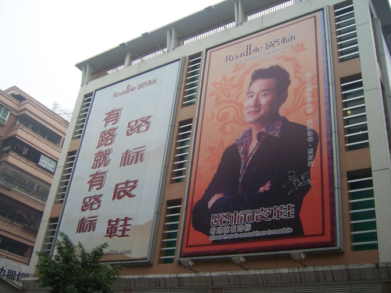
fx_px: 407
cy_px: 146
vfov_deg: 39.7
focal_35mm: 36
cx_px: 196
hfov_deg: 51.3
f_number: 2.8
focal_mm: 6
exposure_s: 1/320
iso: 80
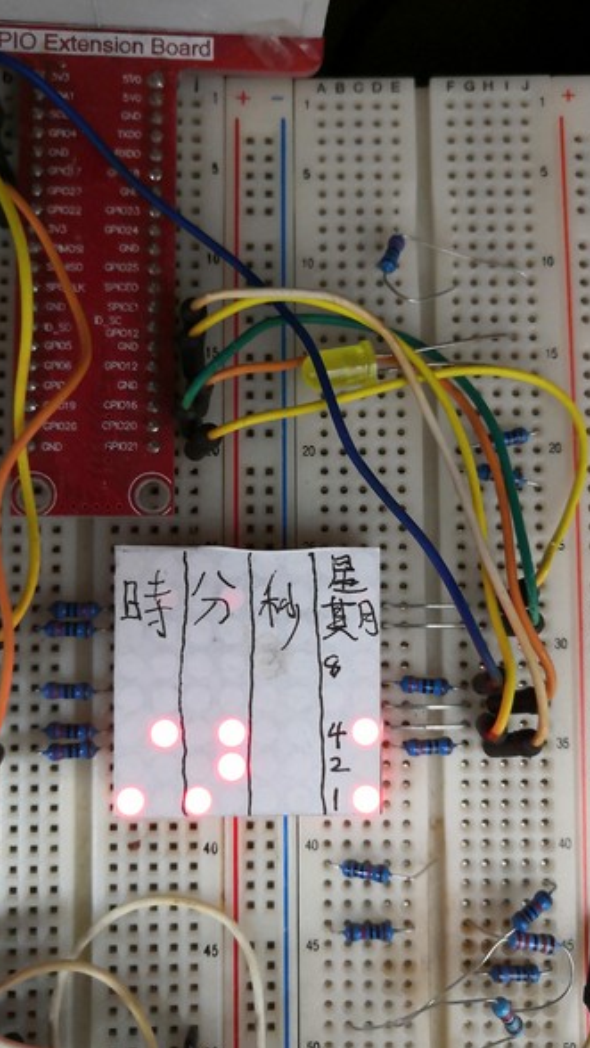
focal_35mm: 30
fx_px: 834
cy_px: 520
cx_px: 299
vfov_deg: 64.3
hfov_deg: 39.0
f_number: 1.8
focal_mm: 3.95
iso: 640
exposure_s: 1/20
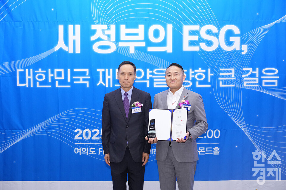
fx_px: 556
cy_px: 95
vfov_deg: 19.5
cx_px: 143
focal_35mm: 70
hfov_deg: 28.8
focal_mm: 70
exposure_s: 1/100
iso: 3200
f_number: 5
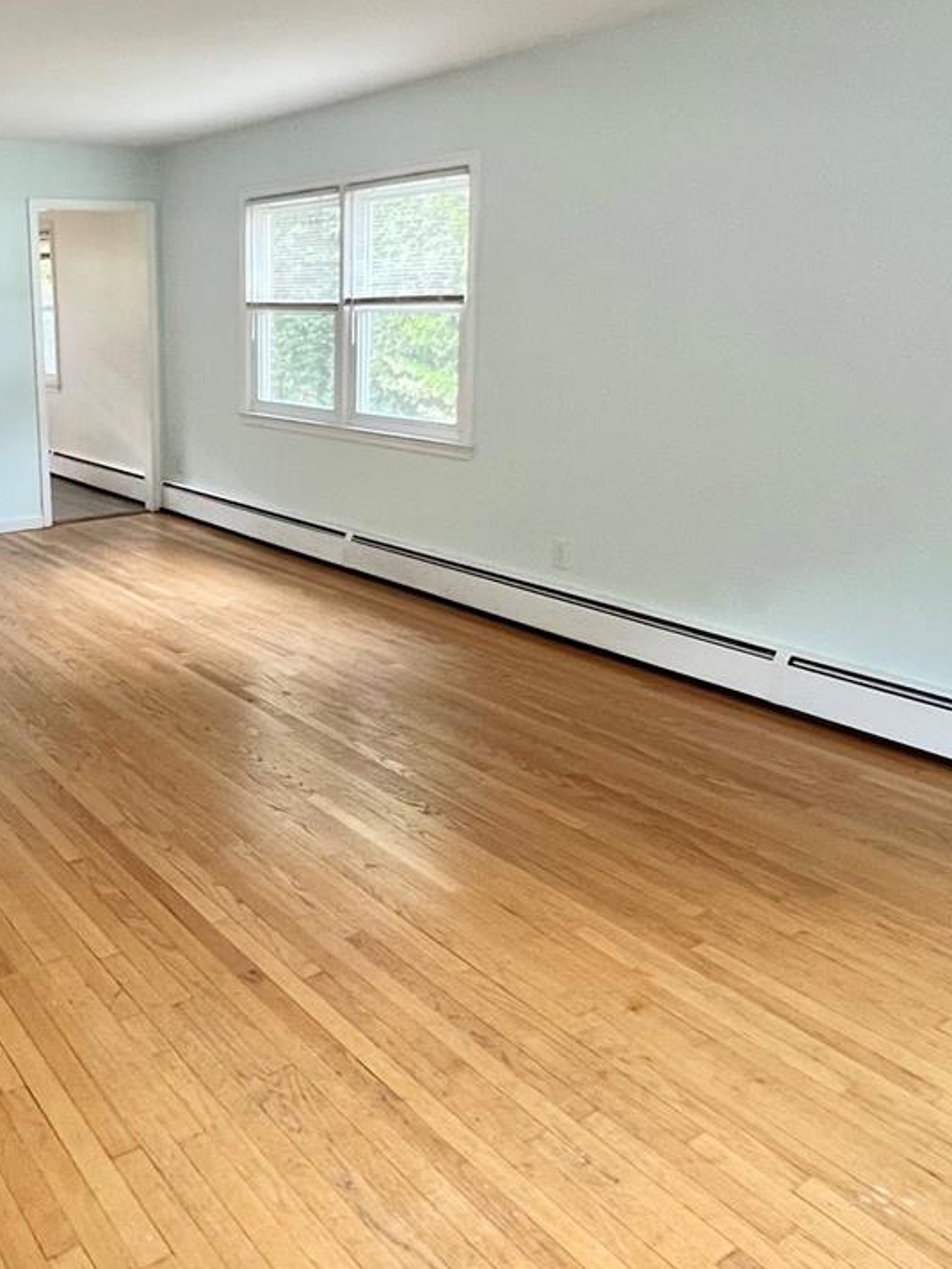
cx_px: 217
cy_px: 530
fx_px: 1026
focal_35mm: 28
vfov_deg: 63.1
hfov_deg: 47.5
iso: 250
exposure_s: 1/96
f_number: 1.8
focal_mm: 1.57
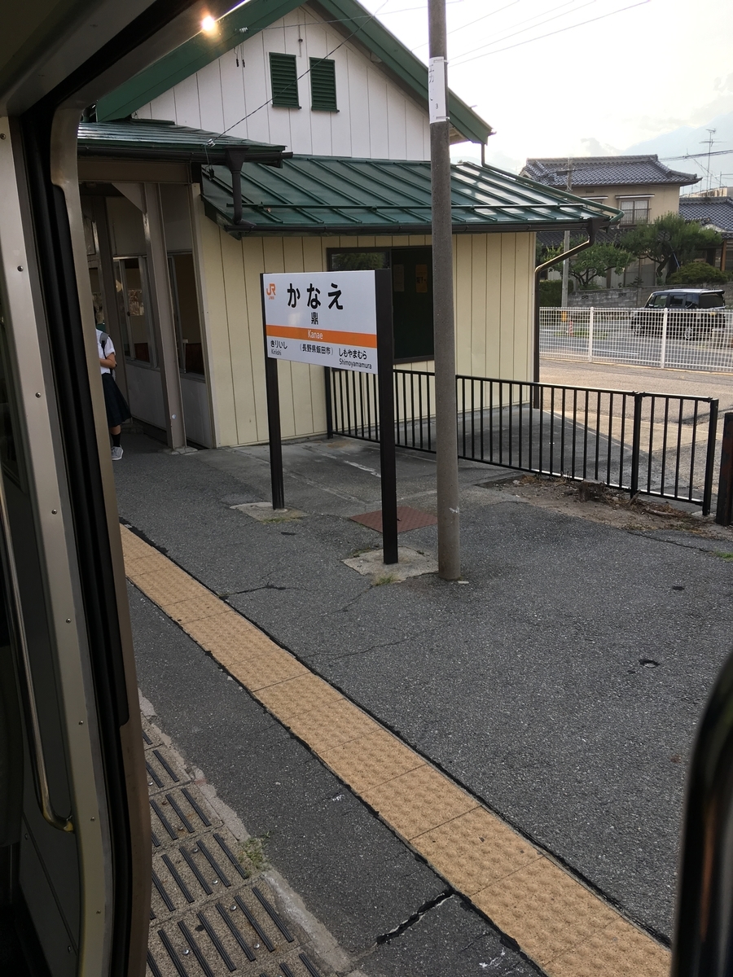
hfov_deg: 48.2
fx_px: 819
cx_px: 366
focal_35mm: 29
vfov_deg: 61.7
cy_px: 488
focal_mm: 4.15
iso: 25
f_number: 2.2
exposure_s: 1/373
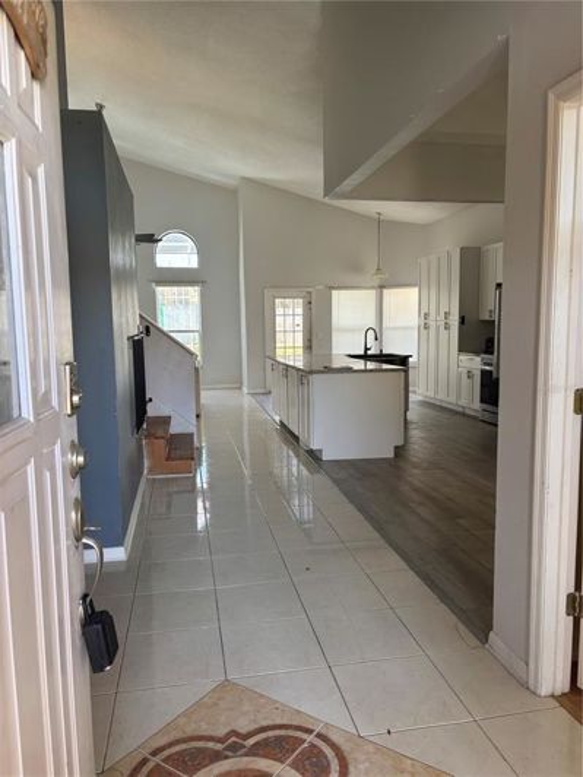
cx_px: 292
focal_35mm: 26
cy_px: 388
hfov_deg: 53.1
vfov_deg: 67.3
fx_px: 584
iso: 125
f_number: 1.6
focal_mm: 5.96
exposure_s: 1/121
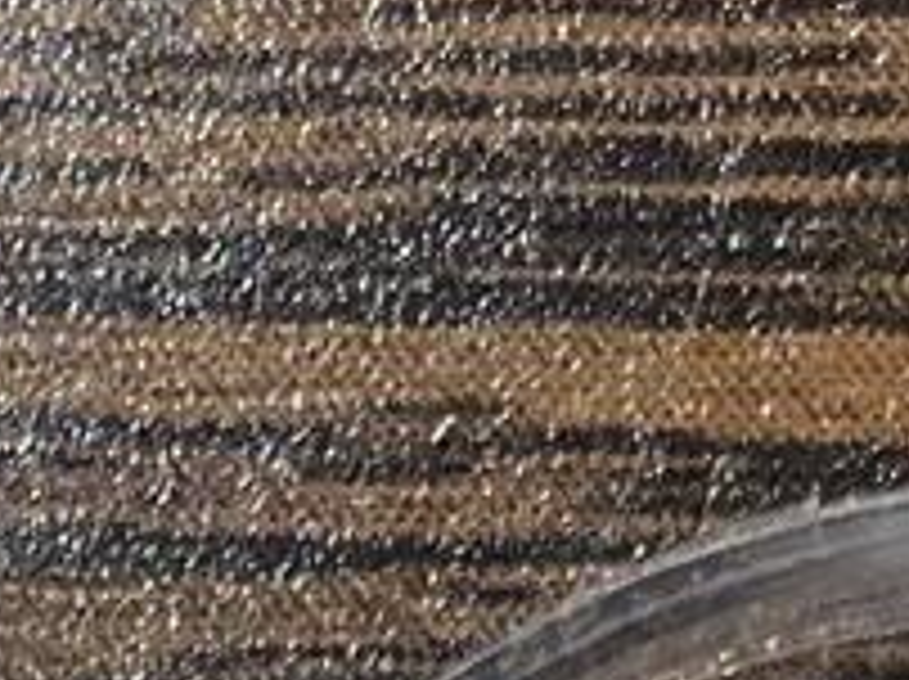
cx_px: -306
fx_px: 5272
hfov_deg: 9.7
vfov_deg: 6.8
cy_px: 1882
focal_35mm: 201
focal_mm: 3
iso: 125
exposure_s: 1/60
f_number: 1.8
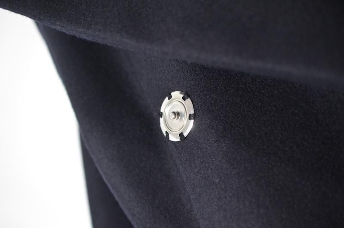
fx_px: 572
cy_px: 114
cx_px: 172
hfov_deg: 33.5
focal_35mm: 60
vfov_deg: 22.5
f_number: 4
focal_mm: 40
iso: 800
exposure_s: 1/60
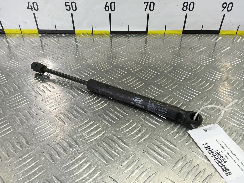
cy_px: 92
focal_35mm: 23
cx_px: 122
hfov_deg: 73.9
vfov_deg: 58.9
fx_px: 162
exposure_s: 1/50
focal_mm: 4.11
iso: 119
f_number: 1.6
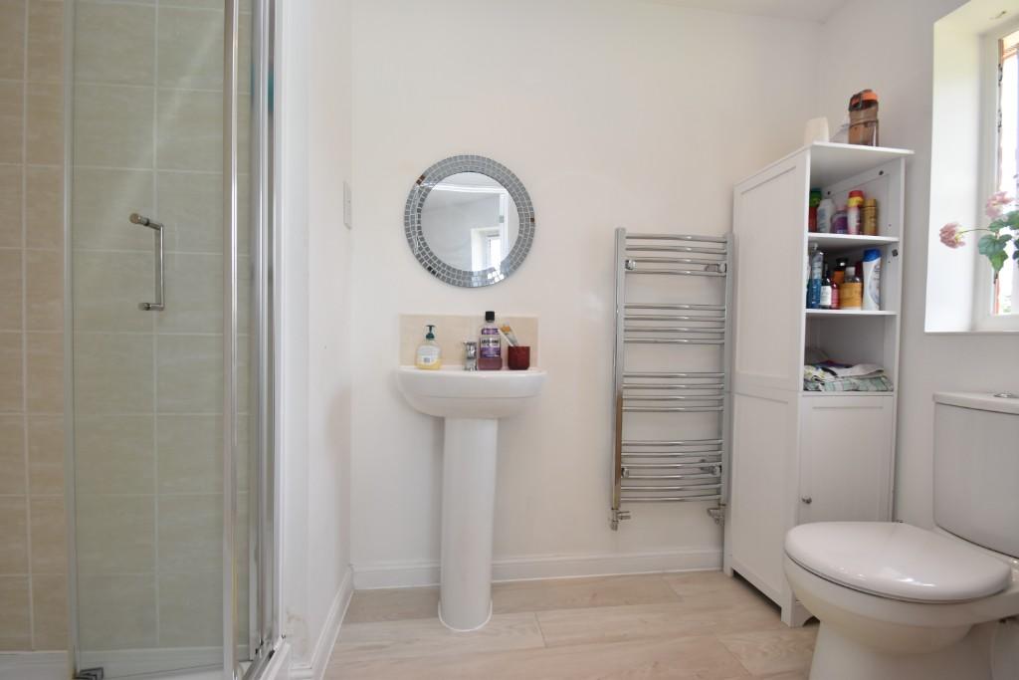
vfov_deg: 77.3
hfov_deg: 100.4
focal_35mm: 15
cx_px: 510
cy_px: 340
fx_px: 425
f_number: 5.6
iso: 450
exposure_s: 1/125
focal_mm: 10
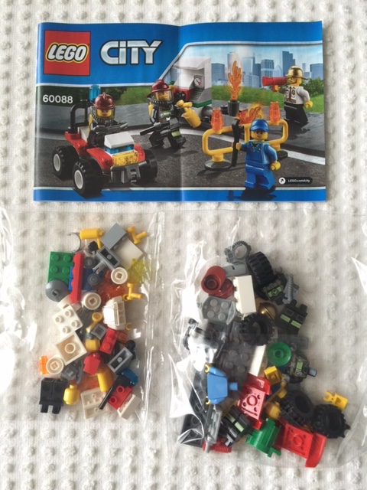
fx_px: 410
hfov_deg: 48.2
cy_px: 245
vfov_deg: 61.7
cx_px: 184
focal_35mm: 29
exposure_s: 1/30
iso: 32
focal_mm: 4.15
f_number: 2.2
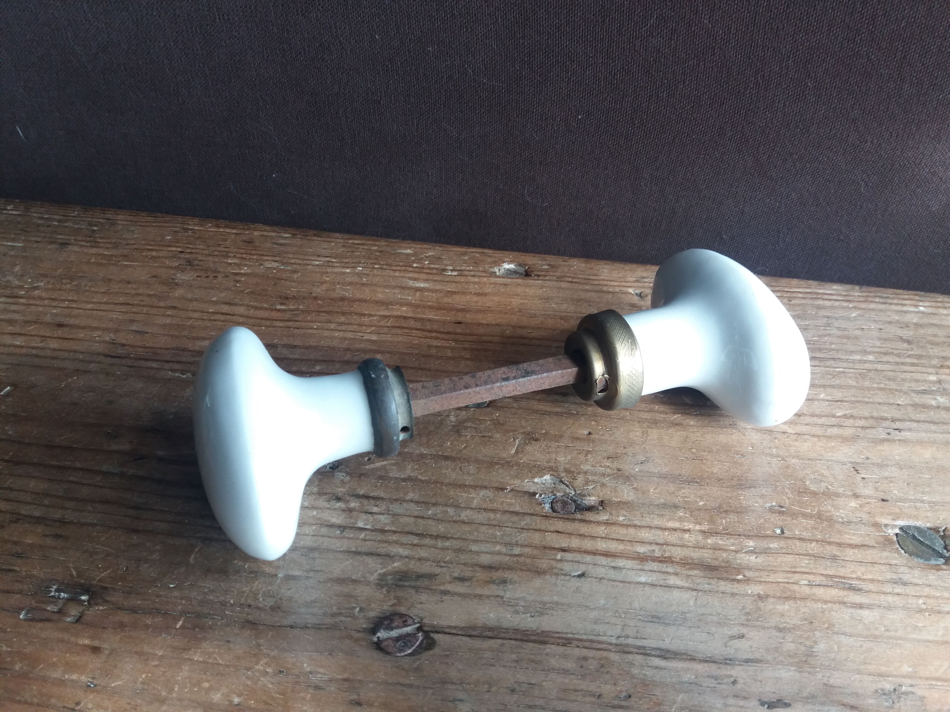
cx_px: 475
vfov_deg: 49.7
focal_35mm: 28
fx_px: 768
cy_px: 356
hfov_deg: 63.4
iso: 80
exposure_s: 1/50
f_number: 1.9
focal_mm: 3.7
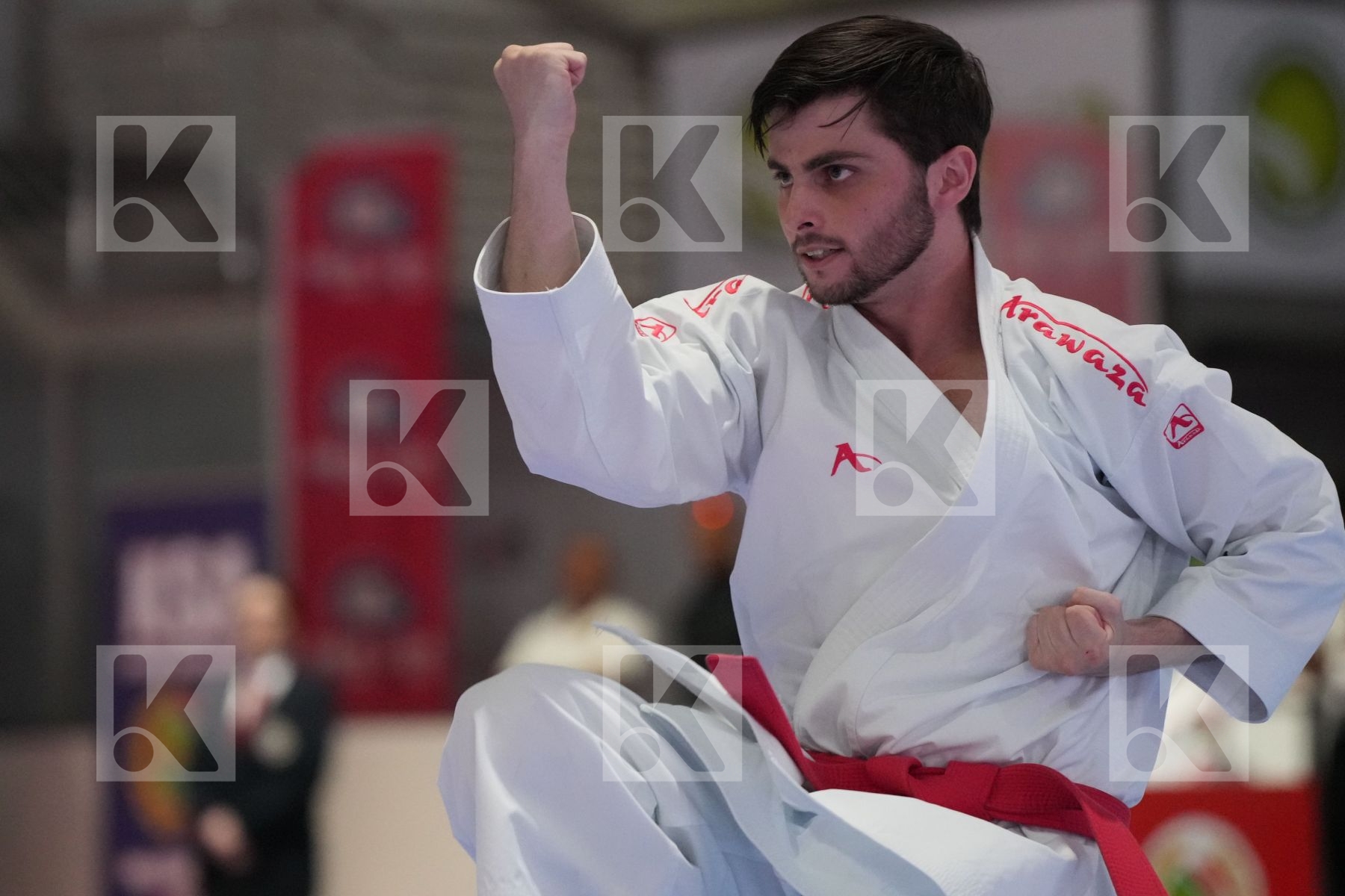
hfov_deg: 9.7
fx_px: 7957
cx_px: 672
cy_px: 448
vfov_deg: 6.4
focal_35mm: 213
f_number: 2.8
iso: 6400
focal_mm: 142
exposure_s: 1/500
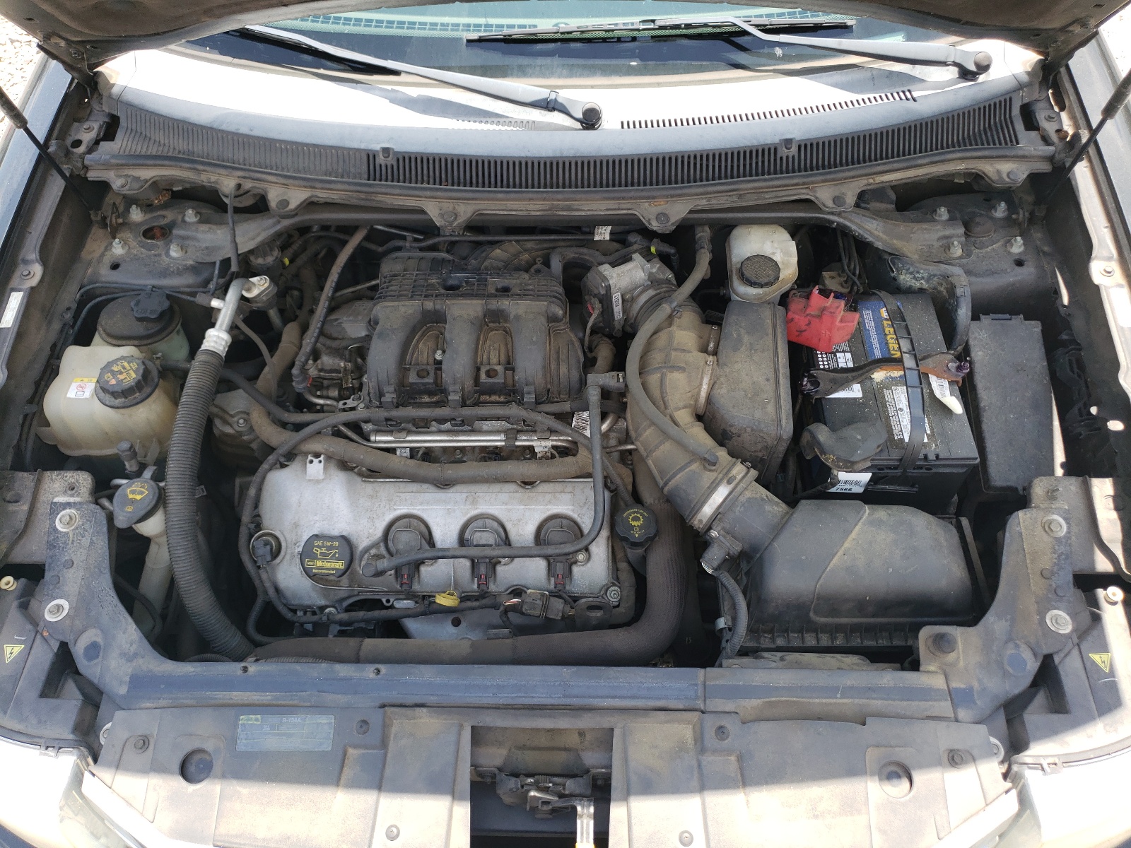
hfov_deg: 67.3
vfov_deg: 53.1
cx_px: 566
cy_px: 424
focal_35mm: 26
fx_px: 849
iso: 50
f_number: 1.5
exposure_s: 1/500
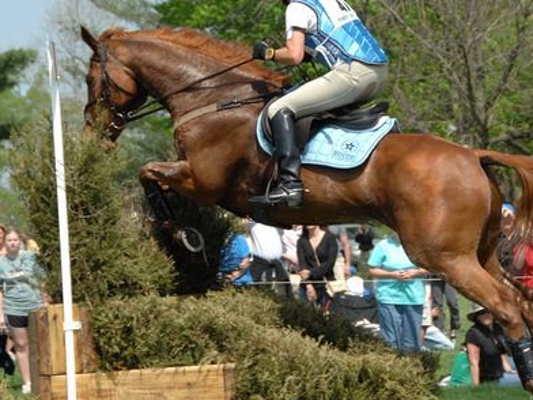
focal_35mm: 193
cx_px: 347
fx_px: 2972
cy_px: 159
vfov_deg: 7.7
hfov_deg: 10.2
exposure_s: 1/1000
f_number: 7.1
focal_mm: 82
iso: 500
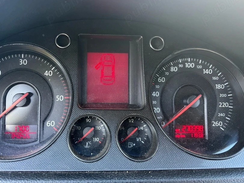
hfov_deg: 56.4
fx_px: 225
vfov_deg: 44.0
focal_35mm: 32
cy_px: 80
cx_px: 98
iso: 200
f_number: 1.6
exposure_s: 1/57
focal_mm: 5.96
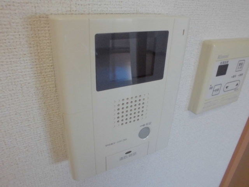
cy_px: 94
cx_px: 124
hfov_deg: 67.3
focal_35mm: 26
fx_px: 187
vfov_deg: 53.1
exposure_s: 1/60
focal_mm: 4.6
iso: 400
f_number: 3.5
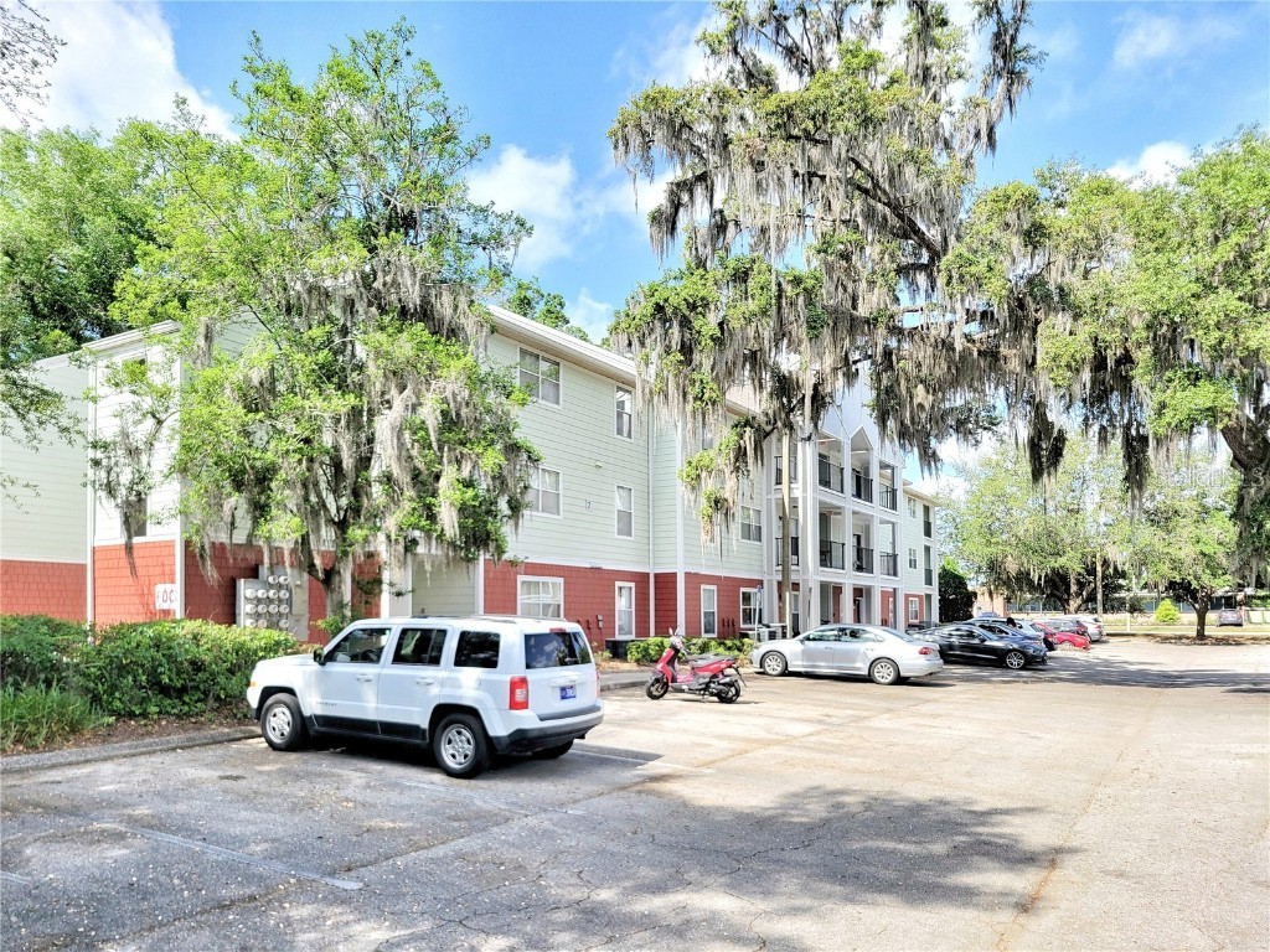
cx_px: 635
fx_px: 954
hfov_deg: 67.3
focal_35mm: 26
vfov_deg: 53.1
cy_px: 476
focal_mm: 5.4
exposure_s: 1/1429
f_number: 1.8
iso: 40
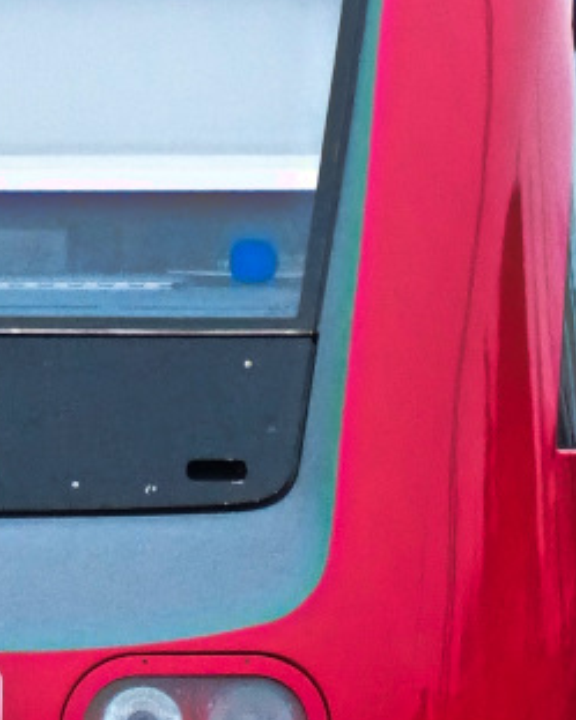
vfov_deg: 5.7
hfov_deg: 4.6
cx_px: -47
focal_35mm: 339
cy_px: 903
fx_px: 7220
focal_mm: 16.1
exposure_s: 1/125
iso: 800
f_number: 3.4
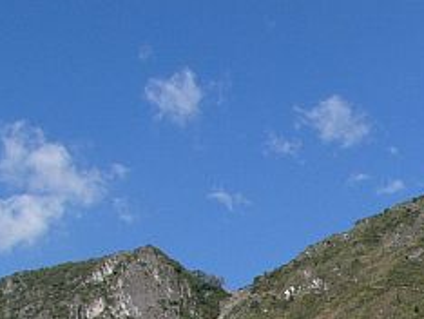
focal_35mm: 123
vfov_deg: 11.5
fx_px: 1508
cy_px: 500
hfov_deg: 14.8
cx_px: 652
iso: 50
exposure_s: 1/400
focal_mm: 6
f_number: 5.2
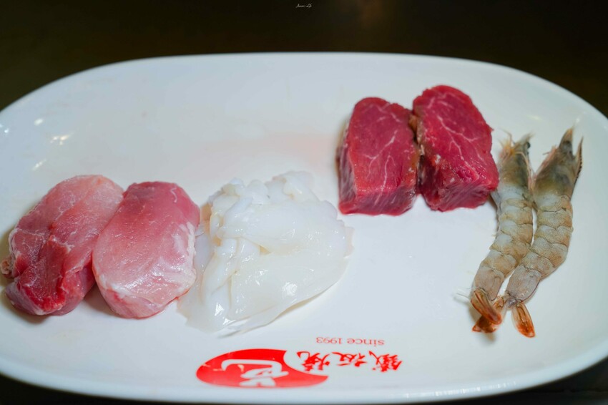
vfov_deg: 25.5
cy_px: 202
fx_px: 895
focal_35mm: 53
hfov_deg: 37.5
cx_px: 304
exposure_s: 1/60
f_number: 4.5
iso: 200
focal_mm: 53
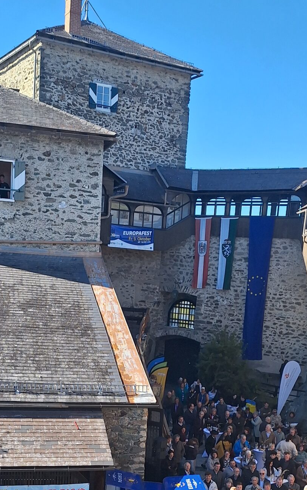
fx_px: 642
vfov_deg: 40.1
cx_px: 142
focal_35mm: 48
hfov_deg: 26.9
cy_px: 395
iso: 40
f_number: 1.8
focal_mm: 5.54
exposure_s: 1/1456
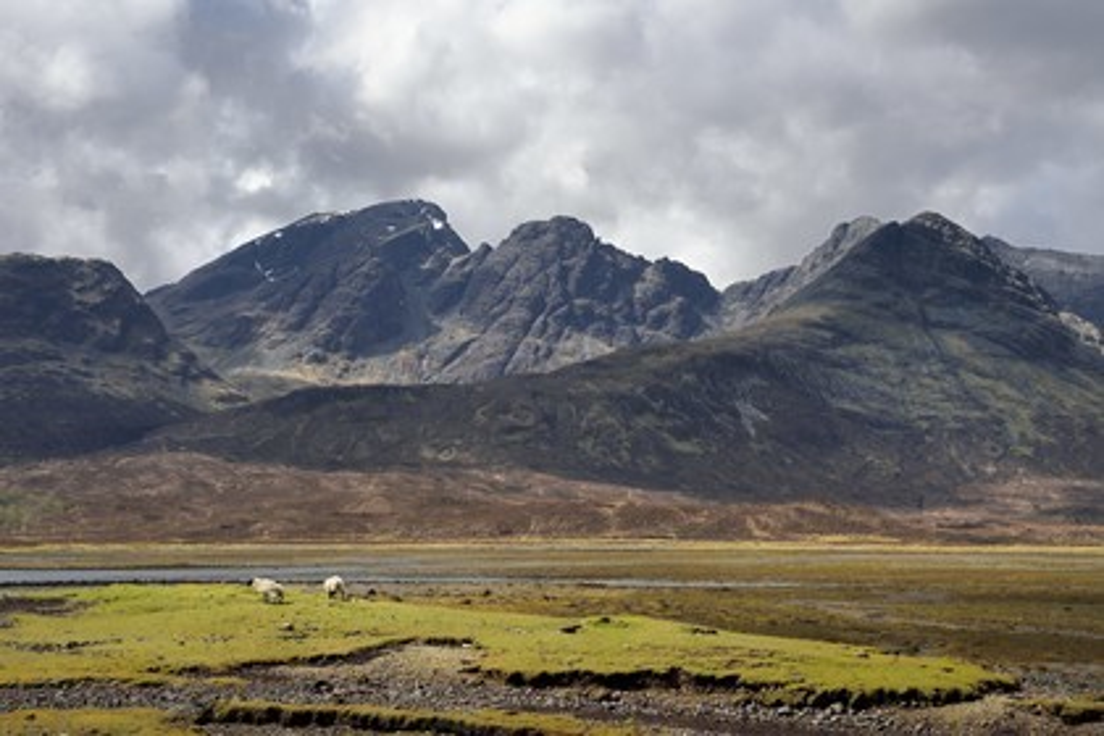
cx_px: 552
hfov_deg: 41.1
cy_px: 368
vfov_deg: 28.1
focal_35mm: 48
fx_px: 1472
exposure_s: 1/640
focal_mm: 48
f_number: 9
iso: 200
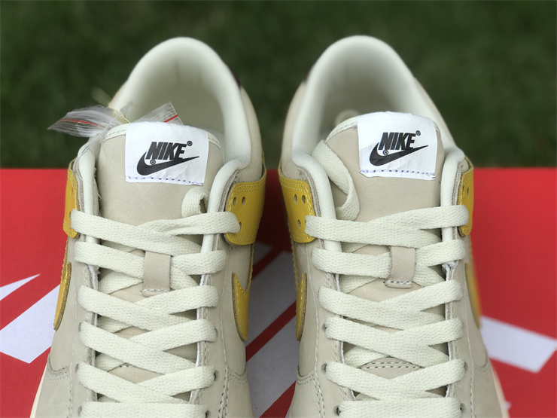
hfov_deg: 33.8
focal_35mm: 57
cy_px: 209
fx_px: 917
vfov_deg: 25.7
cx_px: 278
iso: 20
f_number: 2.8
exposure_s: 1/547
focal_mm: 6.6
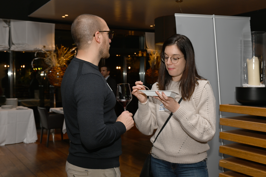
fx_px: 517
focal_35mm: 70
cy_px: 88
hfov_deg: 28.8
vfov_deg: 19.5
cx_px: 133
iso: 640
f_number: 6.3
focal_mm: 70
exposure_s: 1/60
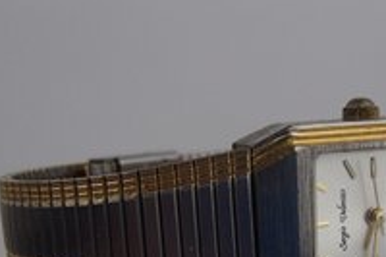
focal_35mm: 66
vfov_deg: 20.1
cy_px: 239
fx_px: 707
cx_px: 258
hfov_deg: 30.3
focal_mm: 6.64
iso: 125
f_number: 4.7
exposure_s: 1/160
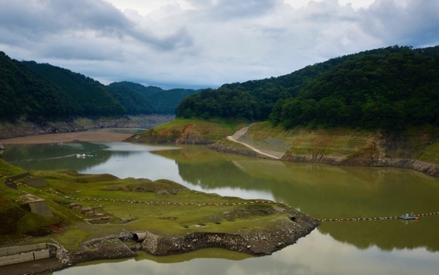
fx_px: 503
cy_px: 159
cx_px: 221
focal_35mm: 42
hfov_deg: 47.2
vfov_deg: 30.5
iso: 100
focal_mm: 20
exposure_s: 1/2.5
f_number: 5.6
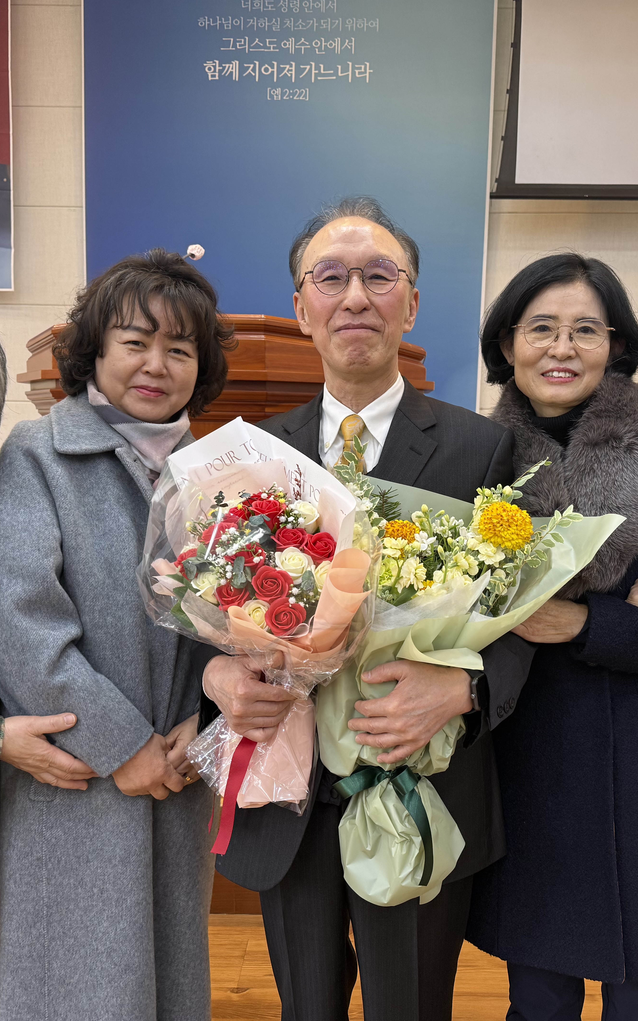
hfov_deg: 37.2
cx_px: 366
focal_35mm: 34
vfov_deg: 56.7
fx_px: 946
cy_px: 510
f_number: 1.78
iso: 160
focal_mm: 6.76
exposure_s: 1/60
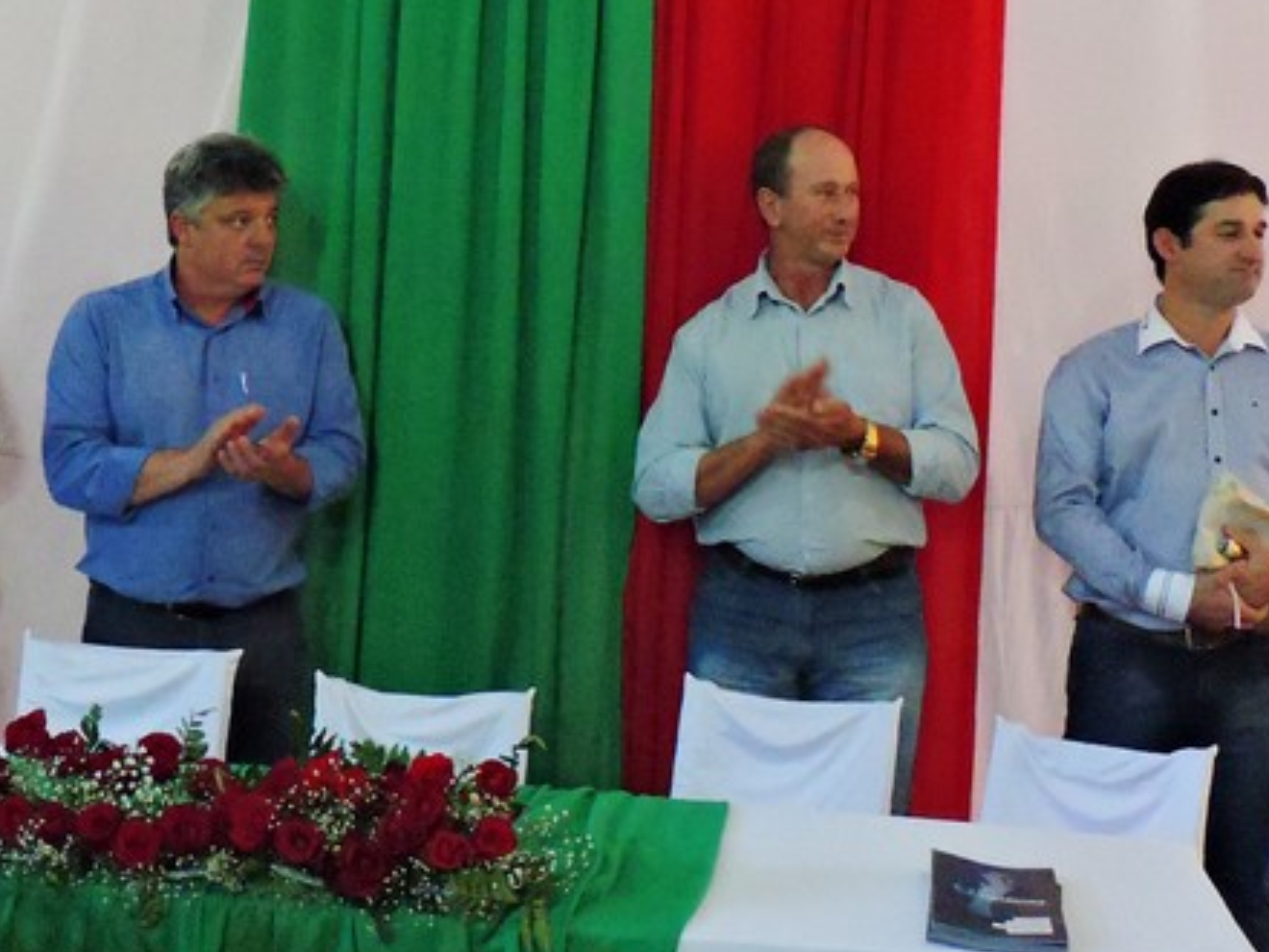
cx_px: 548
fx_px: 2200
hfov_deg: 32.1
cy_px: 470
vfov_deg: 24.4
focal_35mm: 60
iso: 3200
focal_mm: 5.9
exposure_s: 1/100
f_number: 3.2
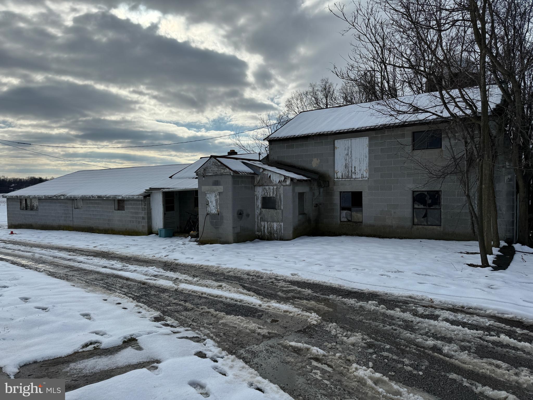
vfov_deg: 56.8
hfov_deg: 71.6
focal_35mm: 24
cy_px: 200
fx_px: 370
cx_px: 266
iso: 80
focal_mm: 6.86
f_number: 1.78
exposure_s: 1/10417
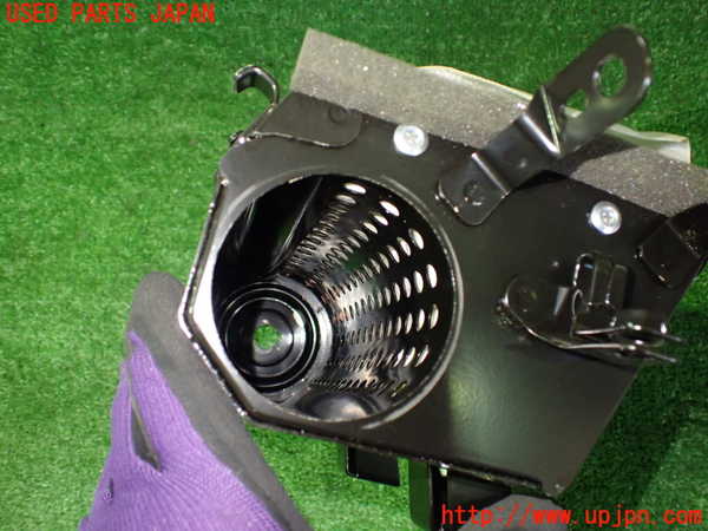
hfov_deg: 60.0
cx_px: 354
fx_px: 614
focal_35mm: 30
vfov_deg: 46.8
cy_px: 266
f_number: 2.3
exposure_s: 1/30
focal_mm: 5.4
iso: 800
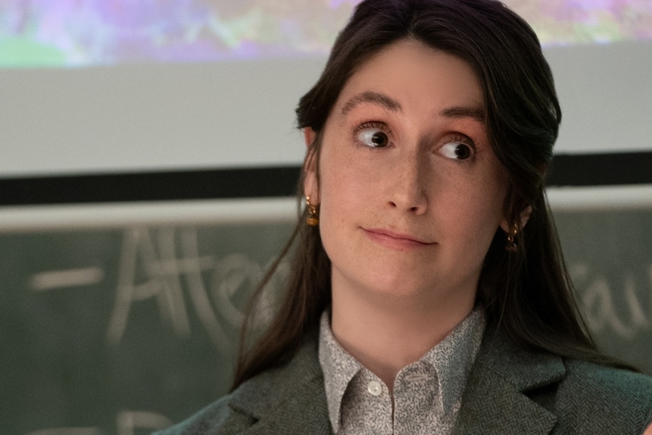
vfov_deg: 4.3
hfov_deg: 6.5
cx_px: 277
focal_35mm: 316
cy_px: 455
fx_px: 5724
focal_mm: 132
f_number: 2.8
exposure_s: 1/160
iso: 3200
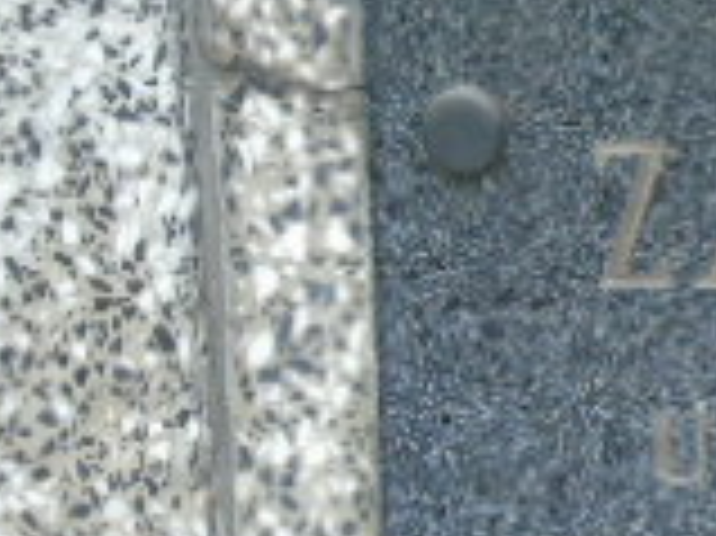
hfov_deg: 3.5
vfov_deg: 2.6
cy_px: 275
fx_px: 11822
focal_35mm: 572
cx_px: 1013
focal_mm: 25
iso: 200
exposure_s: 1/125
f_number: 4.7
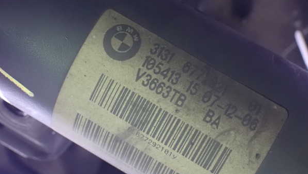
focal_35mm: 78
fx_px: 637
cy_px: 102
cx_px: 155
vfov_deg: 15.5
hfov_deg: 27.2
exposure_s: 1/30
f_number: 3.9
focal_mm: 12.73
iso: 1600
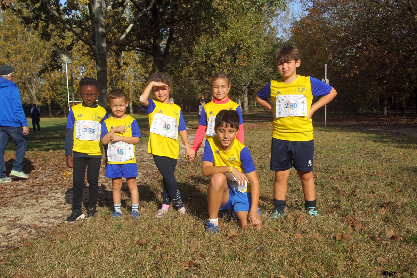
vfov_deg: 31.9
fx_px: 487
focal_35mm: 42
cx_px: 208
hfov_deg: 46.4
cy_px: 139
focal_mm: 28
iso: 100
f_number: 10
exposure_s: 1/320
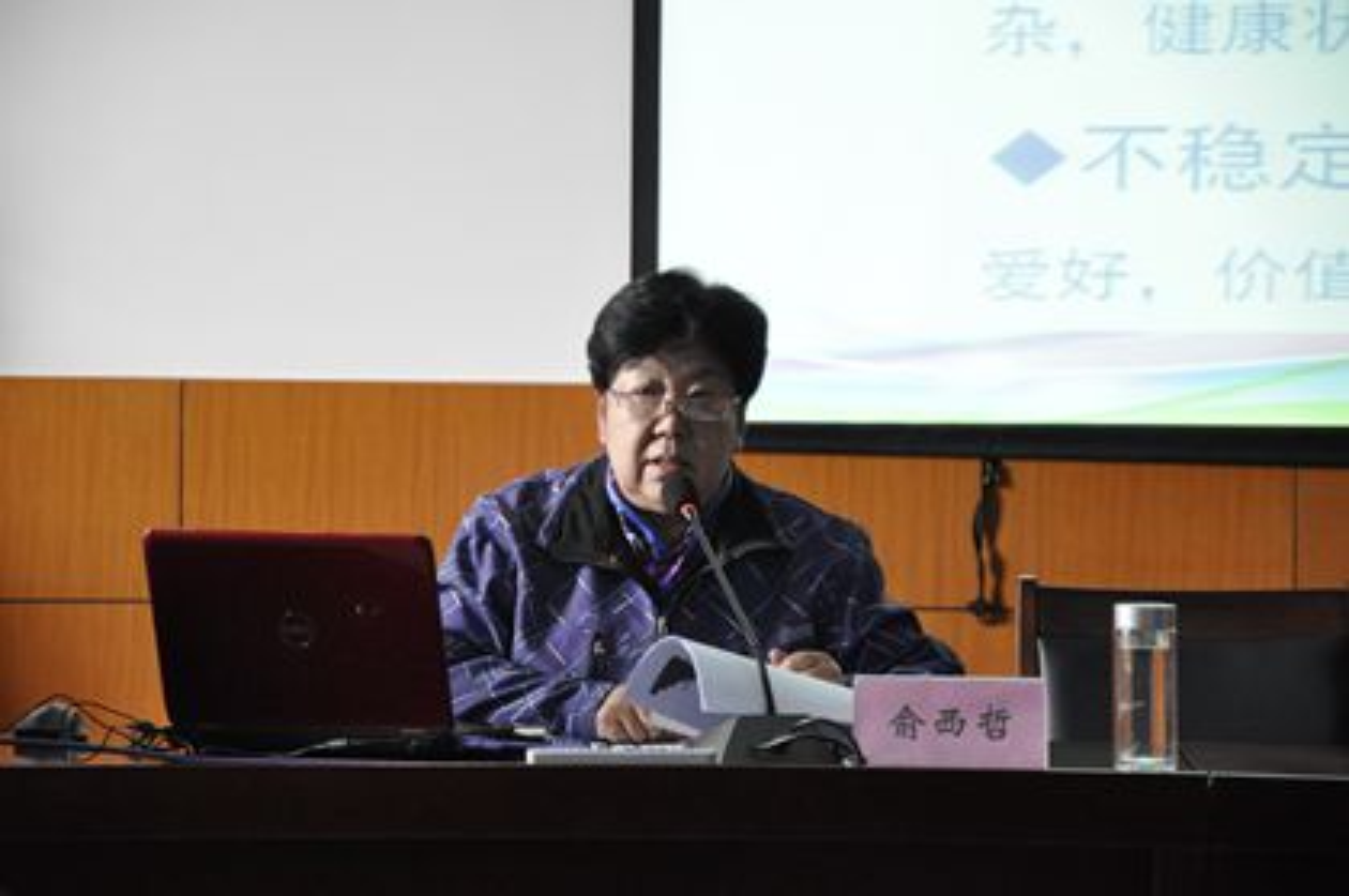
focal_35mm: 158
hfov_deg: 13.1
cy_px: 448
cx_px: 674
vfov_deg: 8.7
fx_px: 5895
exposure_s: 1/60
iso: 2500
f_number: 5.6
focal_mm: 105
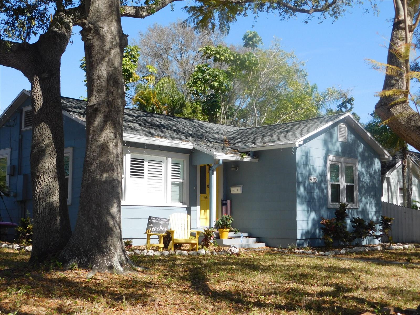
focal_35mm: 45
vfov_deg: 32.2
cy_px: 158
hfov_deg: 42.1
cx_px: 210
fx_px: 546
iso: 125
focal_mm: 8
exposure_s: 1/800
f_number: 3.7
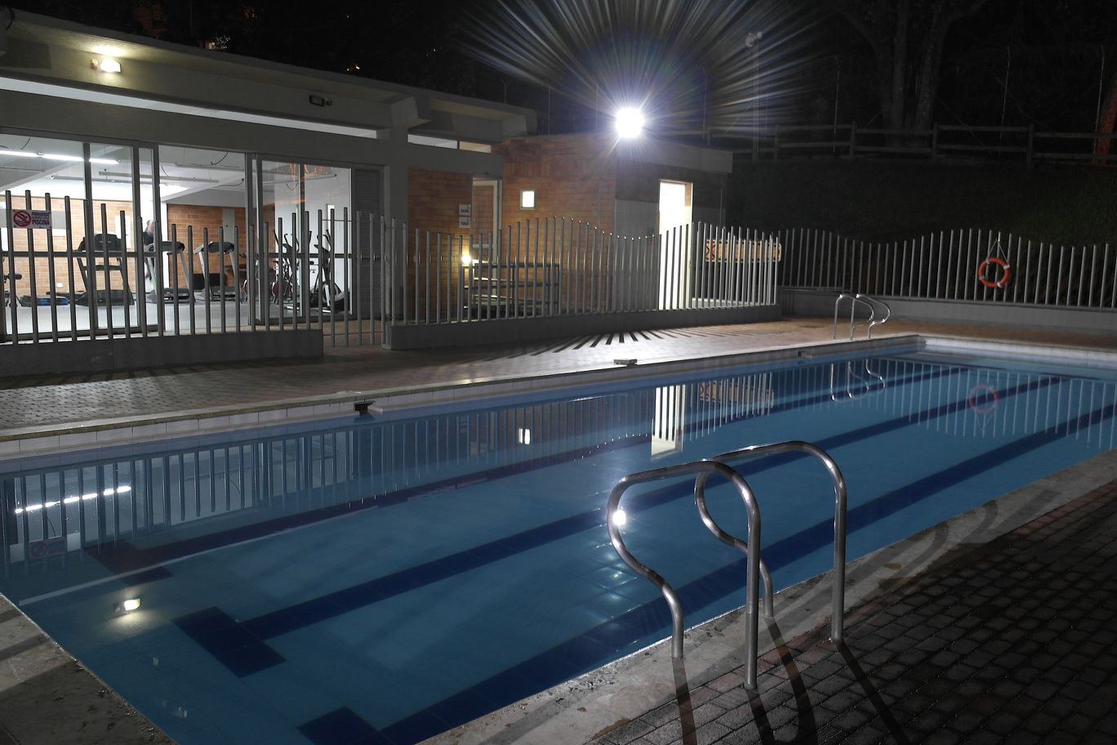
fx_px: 931
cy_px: 372
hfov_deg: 61.9
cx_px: 558
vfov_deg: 43.6
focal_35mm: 30
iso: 400
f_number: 3.5
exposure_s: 1/2.5
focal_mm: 20
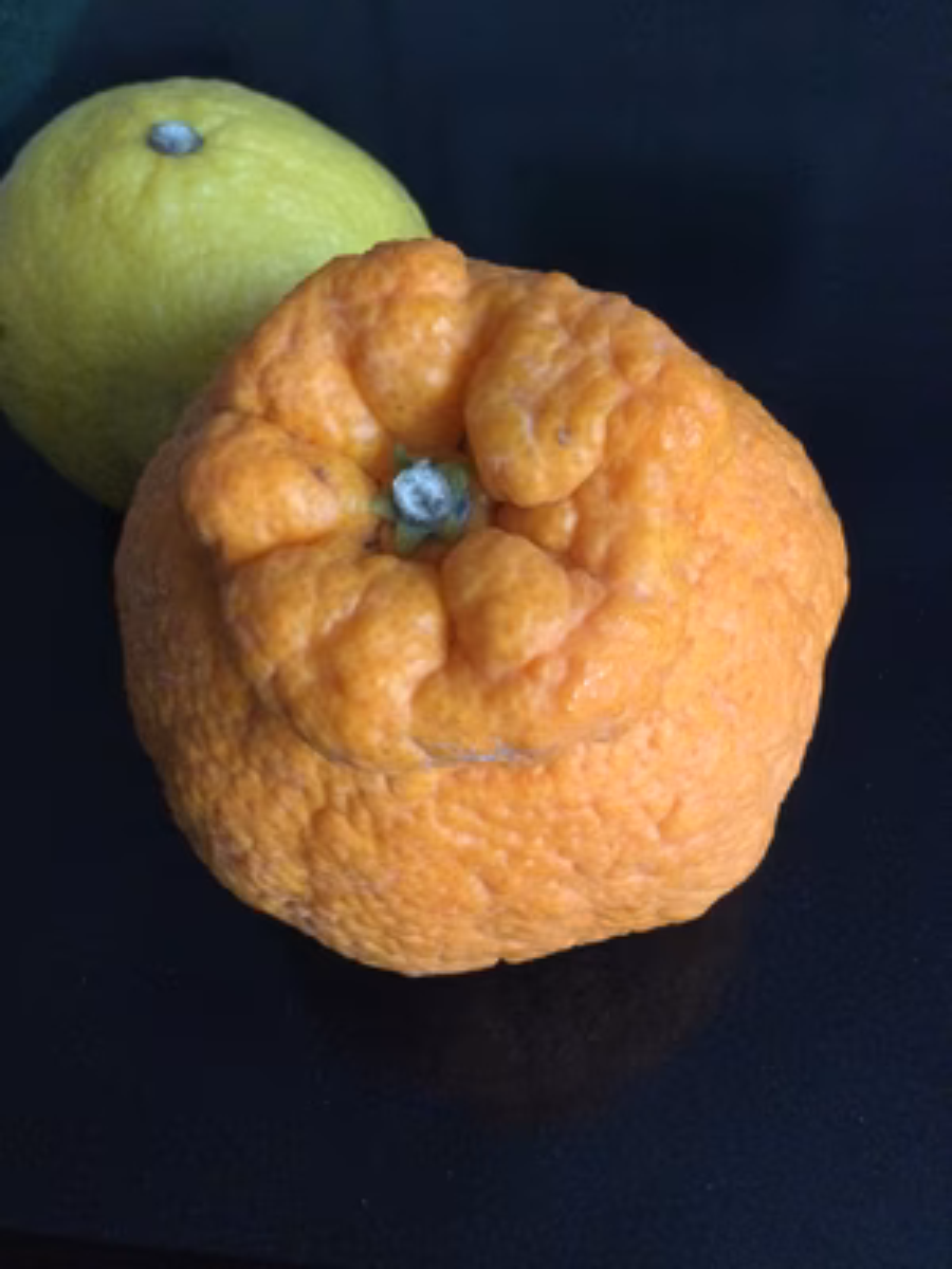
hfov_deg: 45.4
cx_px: 476
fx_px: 1137
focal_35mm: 31
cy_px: 634
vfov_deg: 58.4
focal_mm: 3.3
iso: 320
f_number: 2.4
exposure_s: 1/15
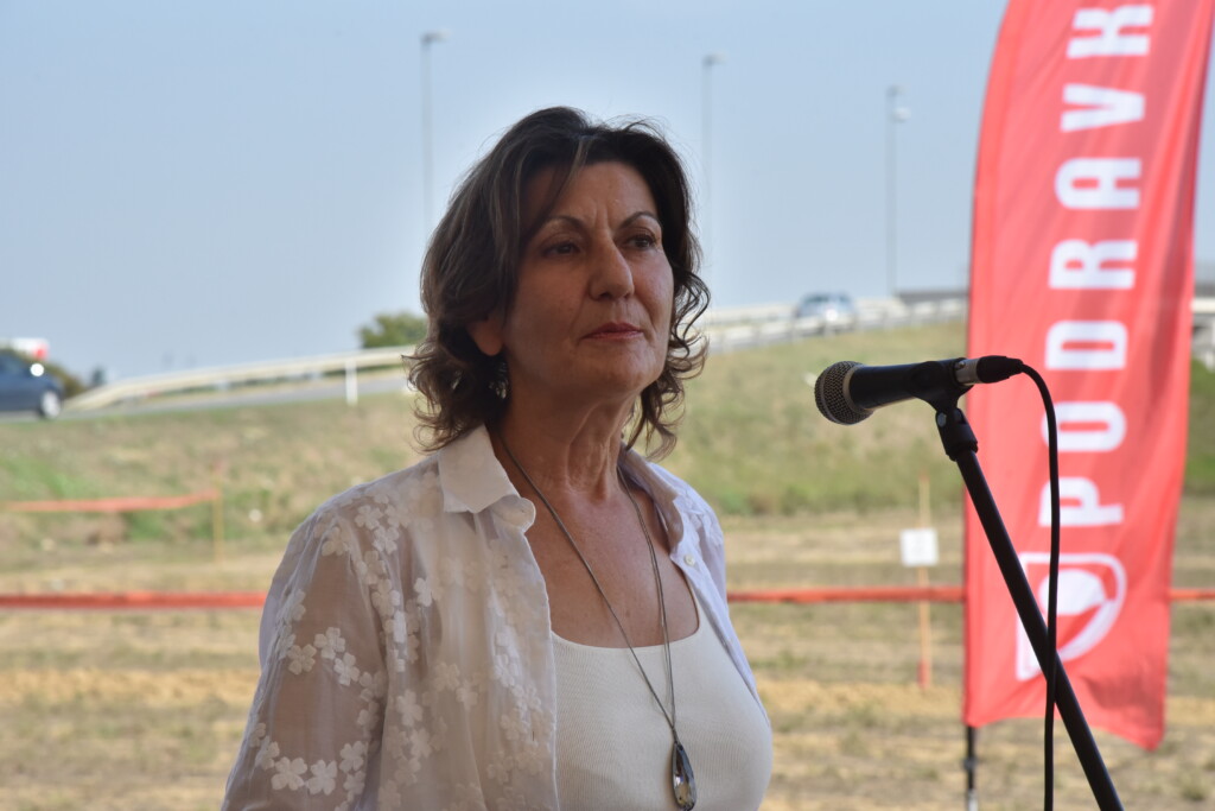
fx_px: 4050
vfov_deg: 11.4
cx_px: 608
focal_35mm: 120
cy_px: 406
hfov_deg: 17.1
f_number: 11
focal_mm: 120
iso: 2000
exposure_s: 1/2000
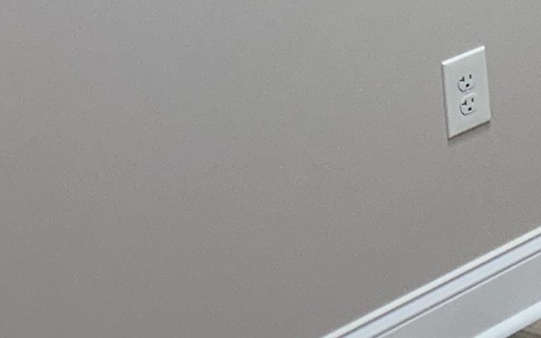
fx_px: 1961
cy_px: -414
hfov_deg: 12.6
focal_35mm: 133
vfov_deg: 9.1
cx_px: 1260
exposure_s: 1/120
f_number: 1.5
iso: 50
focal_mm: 5.7
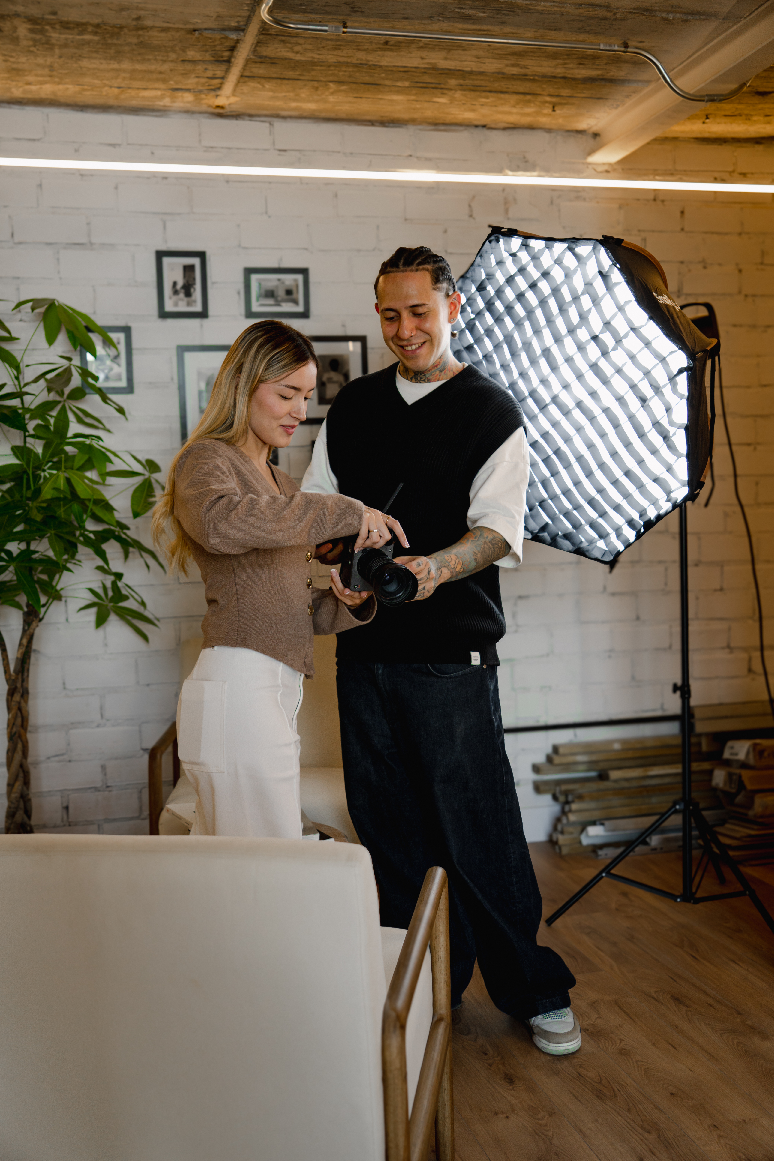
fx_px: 1224
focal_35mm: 38
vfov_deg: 50.8
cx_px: 387
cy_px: 580
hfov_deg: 35.1
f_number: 2.8
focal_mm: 25.3
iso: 200
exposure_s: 1/125
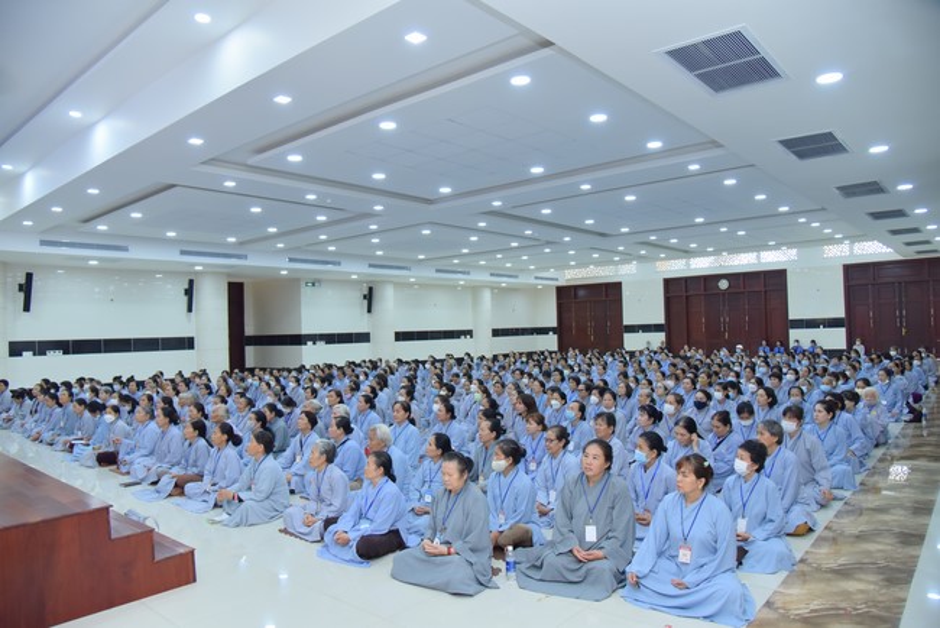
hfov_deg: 73.7
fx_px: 627
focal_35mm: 24
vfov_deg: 53.2
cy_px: 314
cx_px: 470
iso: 1250
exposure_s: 1/125
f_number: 5
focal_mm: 24
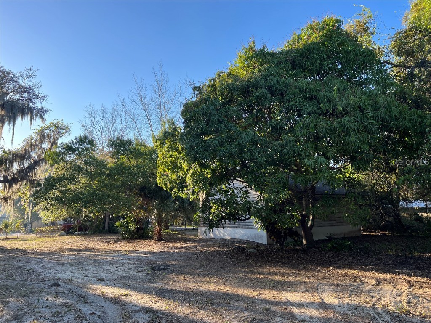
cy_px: 162
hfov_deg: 67.3
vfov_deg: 53.1
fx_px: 324
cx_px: 216
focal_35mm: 26
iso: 50
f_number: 1.5
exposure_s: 1/827
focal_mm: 5.7
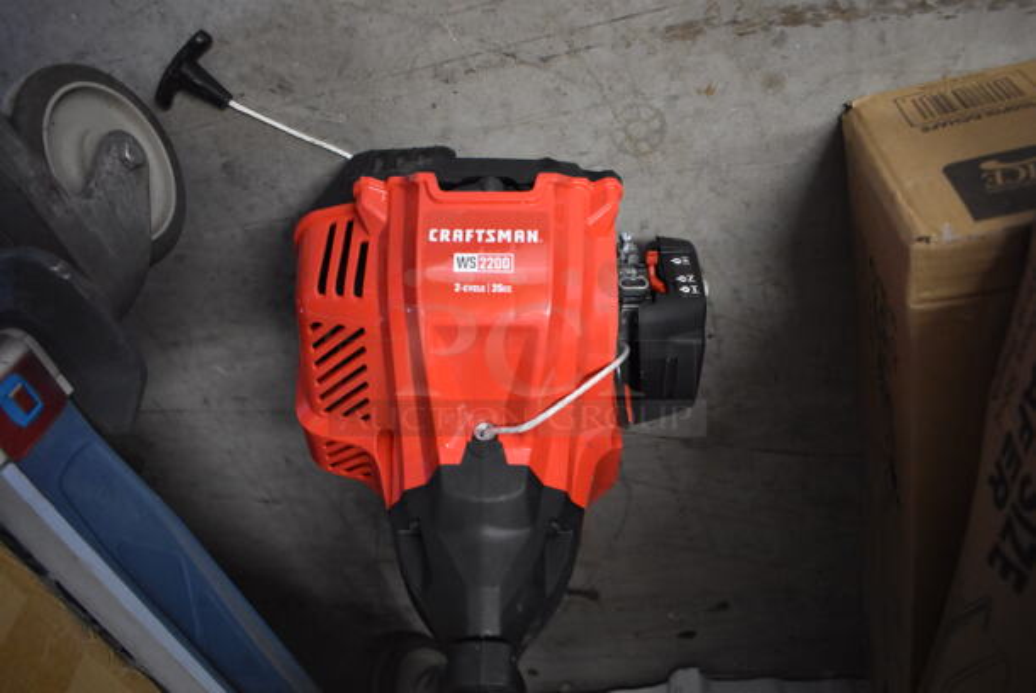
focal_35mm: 27
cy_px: 346
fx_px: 778
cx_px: 518
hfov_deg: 67.3
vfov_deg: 48.0
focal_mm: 18
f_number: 3.5
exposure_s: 1/125
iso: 3200
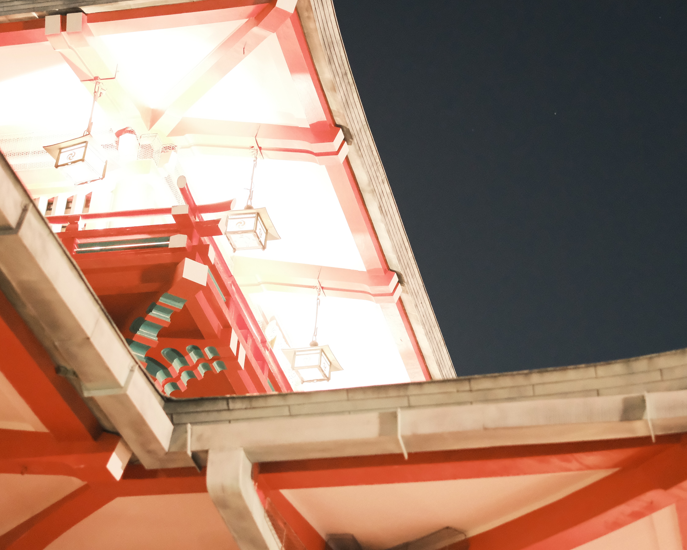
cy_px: 248
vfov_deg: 18.9
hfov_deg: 23.5
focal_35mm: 81
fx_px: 1647
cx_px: 381
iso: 10000
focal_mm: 33
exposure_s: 1/50
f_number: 1.6
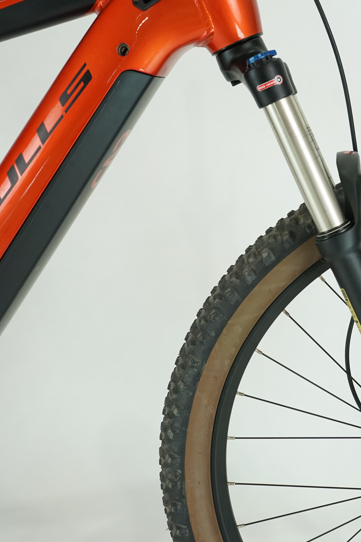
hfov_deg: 23.5
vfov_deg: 35.6
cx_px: 331
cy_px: 271
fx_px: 842
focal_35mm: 56
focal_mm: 37
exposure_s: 1/200
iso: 1600
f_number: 6.3
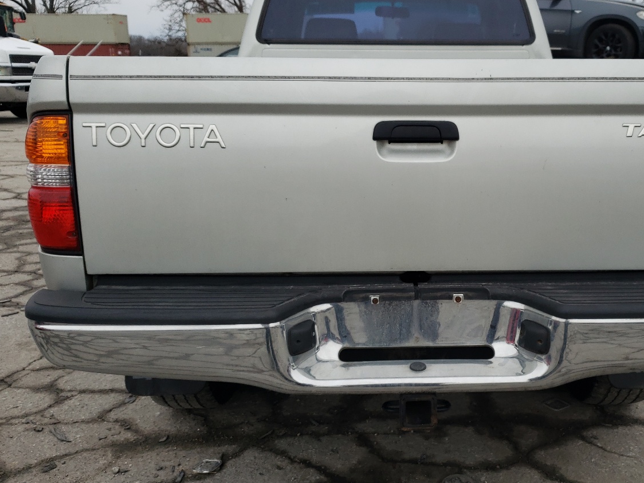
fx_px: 688
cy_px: 230
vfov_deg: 38.7
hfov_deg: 49.6
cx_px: 403
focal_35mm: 37
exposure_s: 1/200
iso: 50
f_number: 1.5
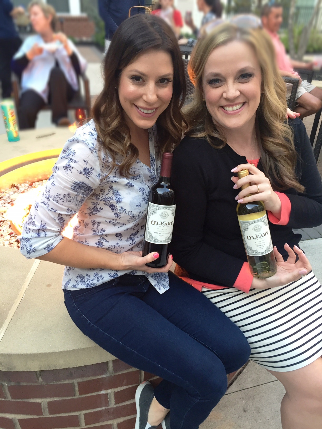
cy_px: 214
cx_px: 161
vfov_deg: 61.7
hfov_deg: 48.2
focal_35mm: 29
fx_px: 360
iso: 64
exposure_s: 1/30
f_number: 2.2
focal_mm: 4.15
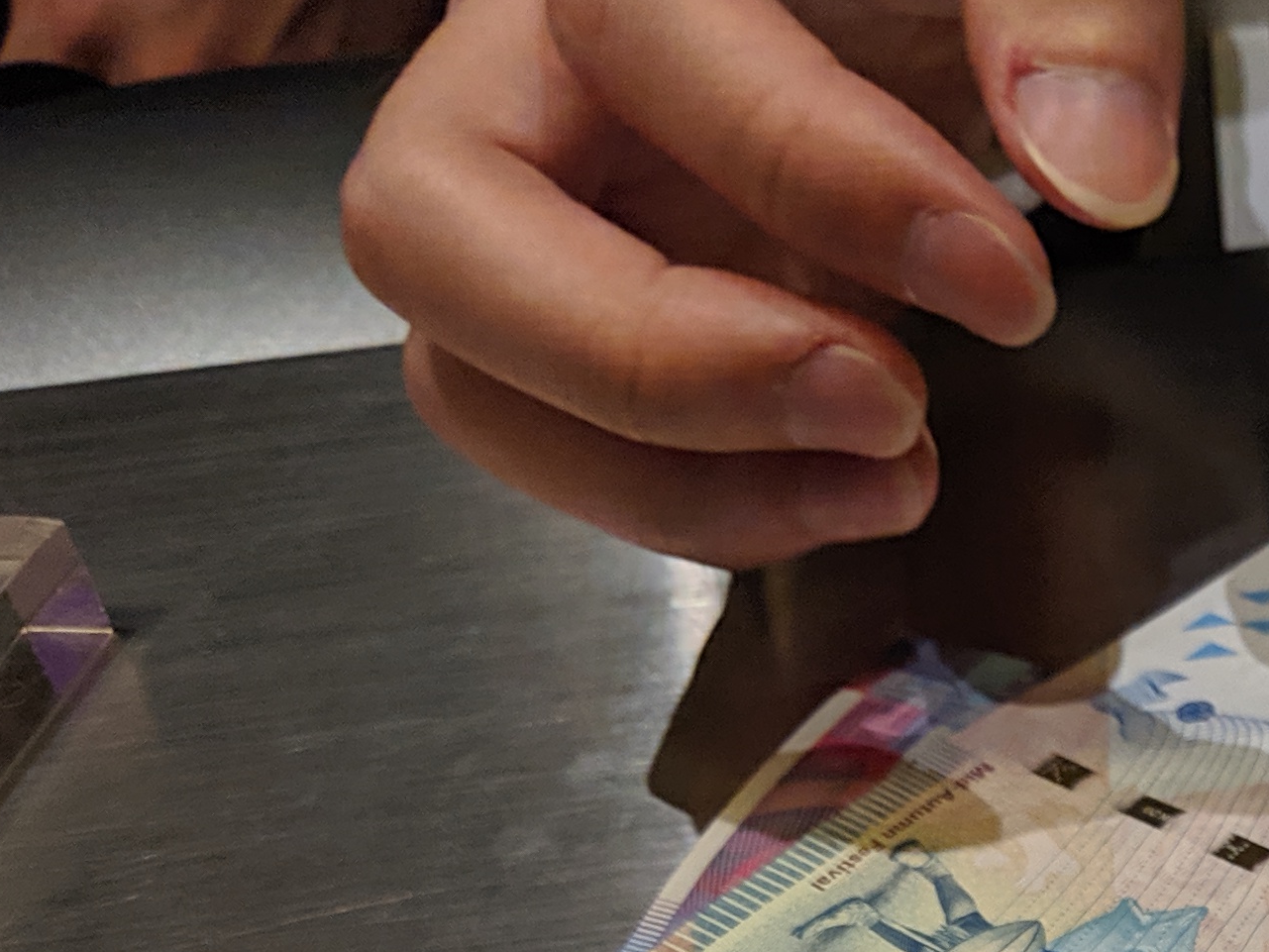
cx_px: 1731
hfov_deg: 20.6
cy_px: 1397
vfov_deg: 16.0
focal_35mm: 85
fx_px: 3116
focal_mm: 4.44
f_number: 1.8
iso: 74
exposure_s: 1/99.9
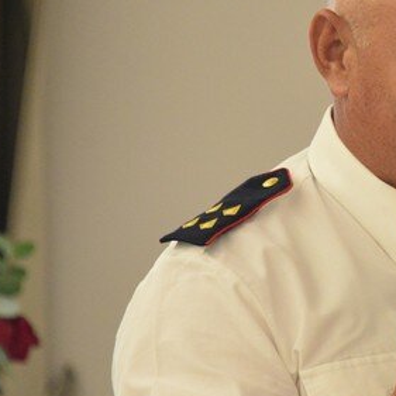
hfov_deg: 4.0
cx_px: 481
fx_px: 5591
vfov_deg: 4.1
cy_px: 203
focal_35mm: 432
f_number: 5.6
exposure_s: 1/125
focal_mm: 170
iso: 5000
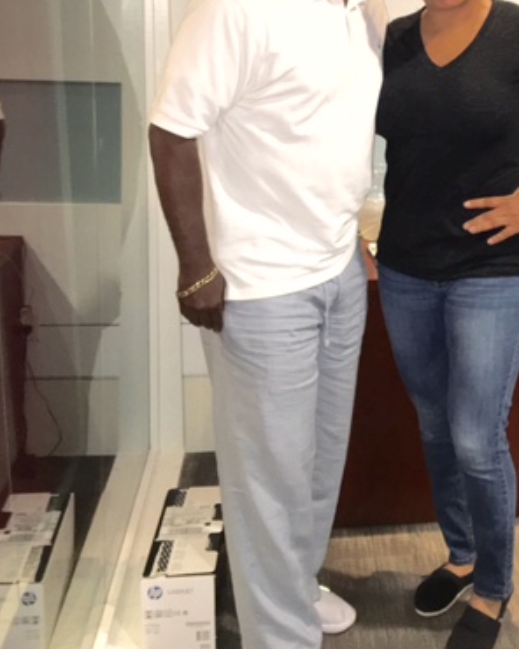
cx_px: 393
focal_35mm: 49
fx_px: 941
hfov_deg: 30.3
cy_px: 149
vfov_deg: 37.0
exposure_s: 1/16
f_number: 2.2
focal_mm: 4.15
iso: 100
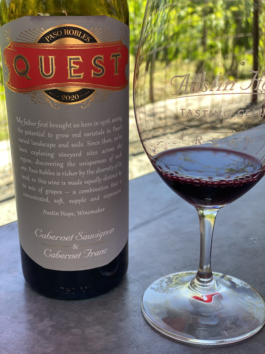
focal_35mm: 52
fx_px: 531
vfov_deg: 36.8
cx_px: 132
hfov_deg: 28.0
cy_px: 177
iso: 25
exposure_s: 1/122
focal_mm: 6
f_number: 2
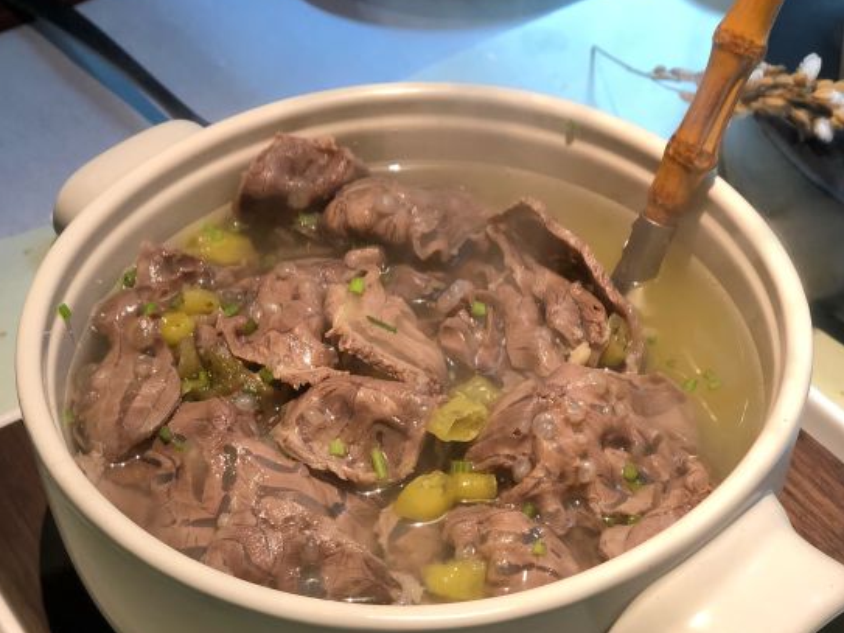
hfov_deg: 29.0
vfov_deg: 21.9
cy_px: 388
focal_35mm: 67
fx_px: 1633
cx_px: 420
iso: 80
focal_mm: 6
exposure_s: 1/60
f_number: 2.4
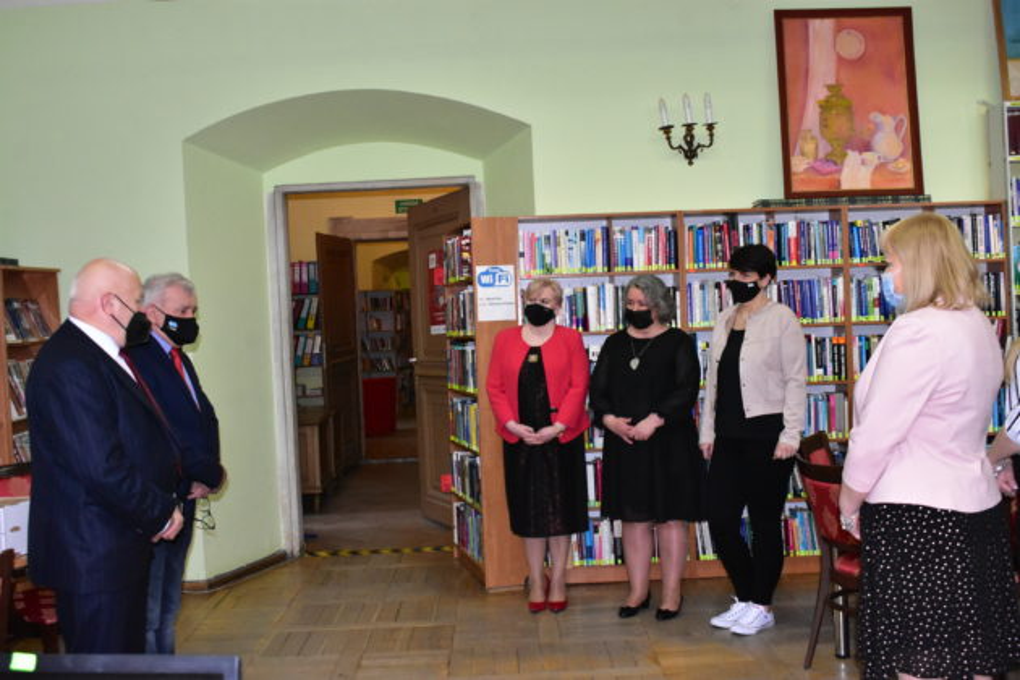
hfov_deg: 49.6
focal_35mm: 39
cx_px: 510
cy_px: 340
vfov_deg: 34.2
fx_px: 1105
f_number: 6.3
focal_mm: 26
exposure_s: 1/320
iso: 5000
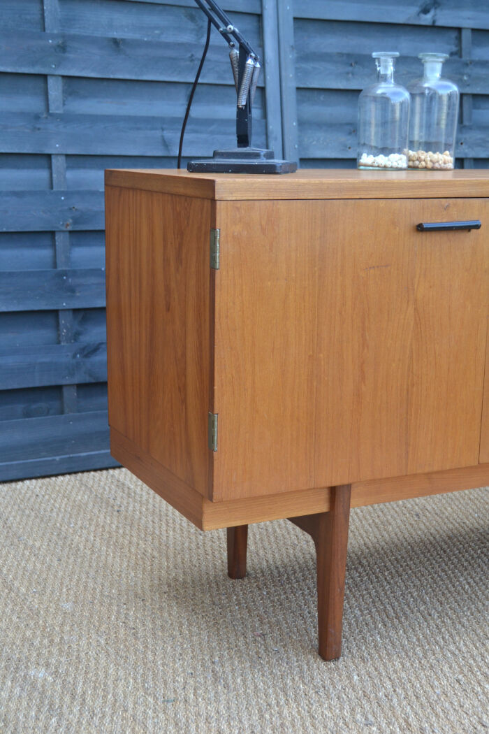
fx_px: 1039
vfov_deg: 38.9
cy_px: 367
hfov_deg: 26.5
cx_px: 244
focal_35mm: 51
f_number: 4.5
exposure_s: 1/125
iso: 360
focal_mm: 34
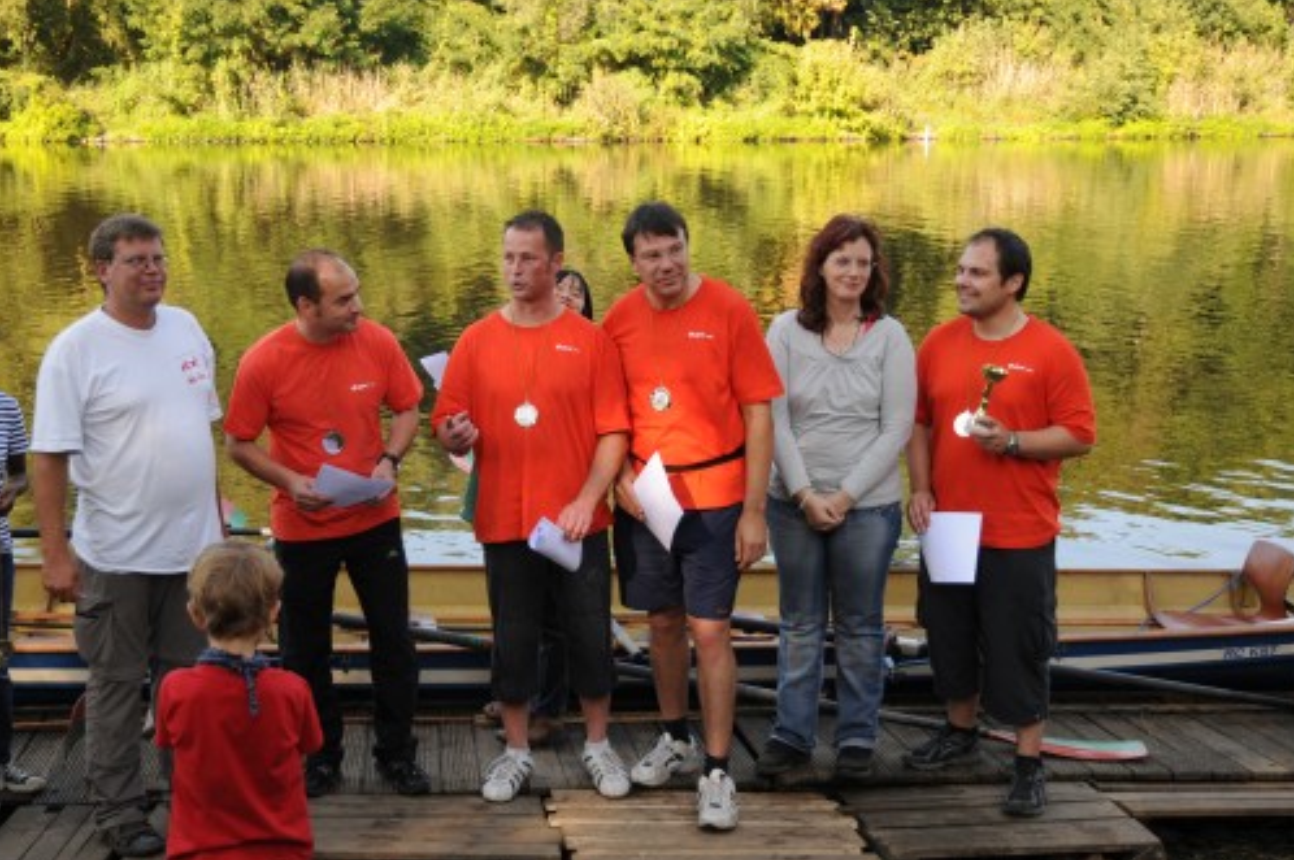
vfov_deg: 28.6
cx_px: 546
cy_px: 417
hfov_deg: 41.8
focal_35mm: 47
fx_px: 1688
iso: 320
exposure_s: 1/400
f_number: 4.2
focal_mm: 26
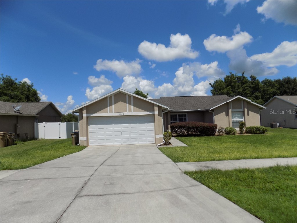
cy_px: 112
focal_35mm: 23
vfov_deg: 58.9
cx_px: 148
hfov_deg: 73.9
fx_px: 197
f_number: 9.9
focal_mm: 4
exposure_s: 1/250
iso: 80
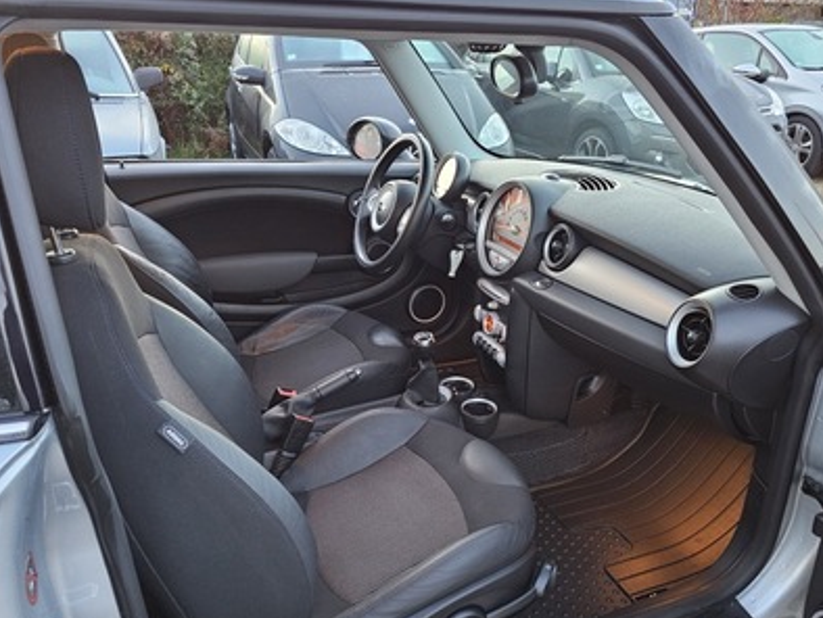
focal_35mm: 28
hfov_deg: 63.4
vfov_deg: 49.7
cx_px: 430
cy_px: 340
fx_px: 666
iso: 640
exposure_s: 1/33
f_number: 1.7
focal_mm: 6.3
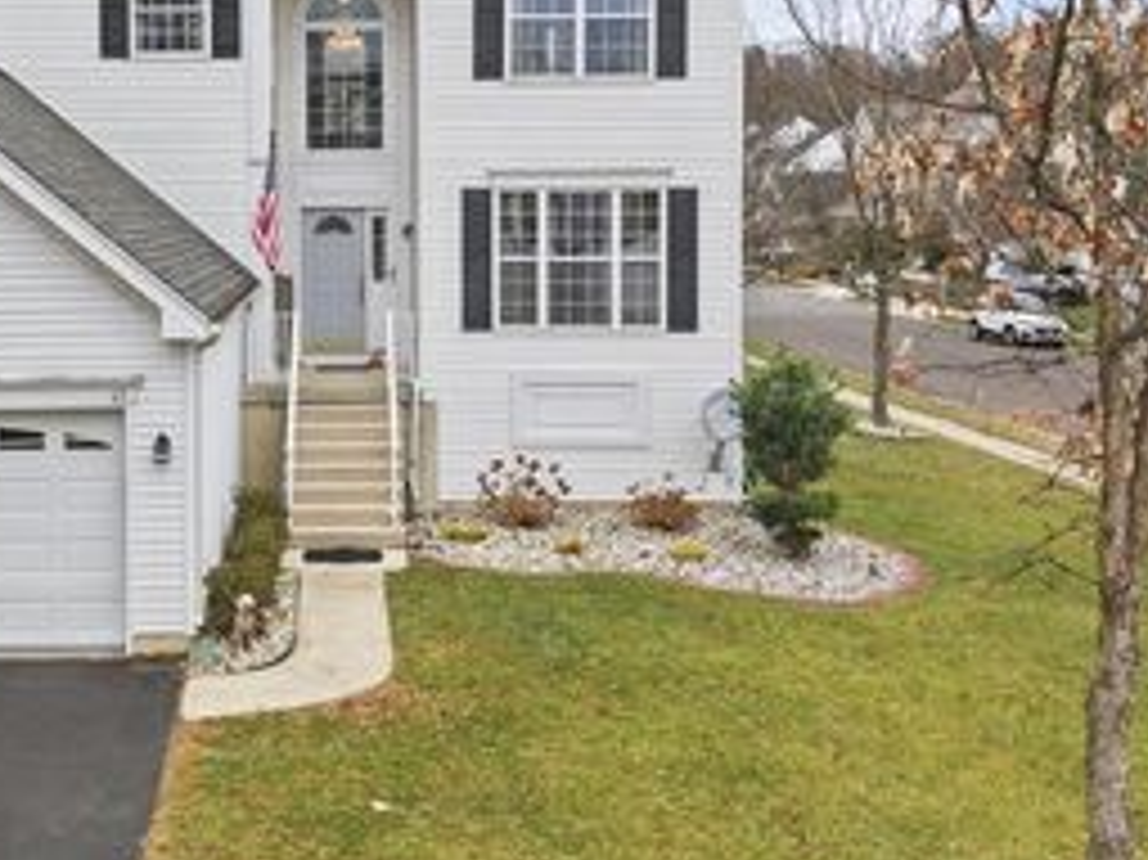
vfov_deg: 30.5
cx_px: 338
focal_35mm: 47
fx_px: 1558
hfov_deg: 39.7
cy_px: 245
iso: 220
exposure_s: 1/1000
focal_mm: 8.7
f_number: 1.8
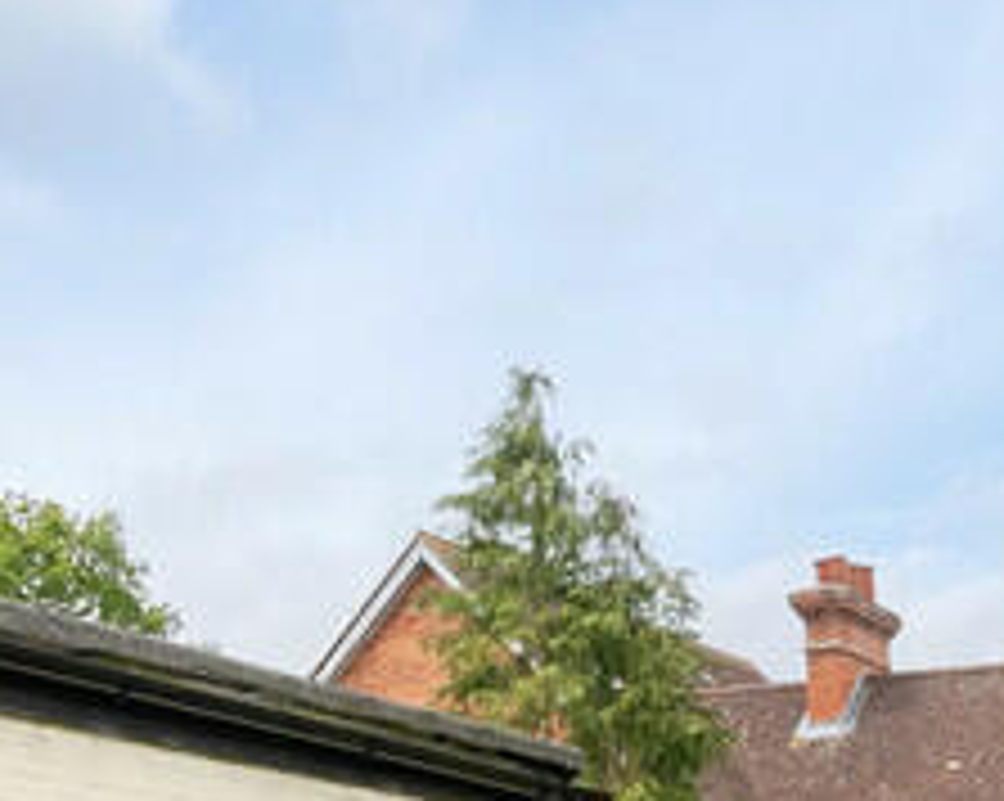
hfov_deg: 26.3
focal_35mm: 69
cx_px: 963
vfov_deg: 19.7
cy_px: 1134
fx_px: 2049
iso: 1250
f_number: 7.1
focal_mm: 16
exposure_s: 1/1250
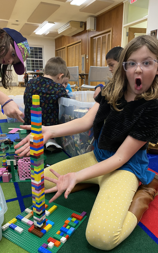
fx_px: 193
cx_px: 88
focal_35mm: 28
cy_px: 128
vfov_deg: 66.5
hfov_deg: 44.5
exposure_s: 1/60
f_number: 1.8
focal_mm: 4.25
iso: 320
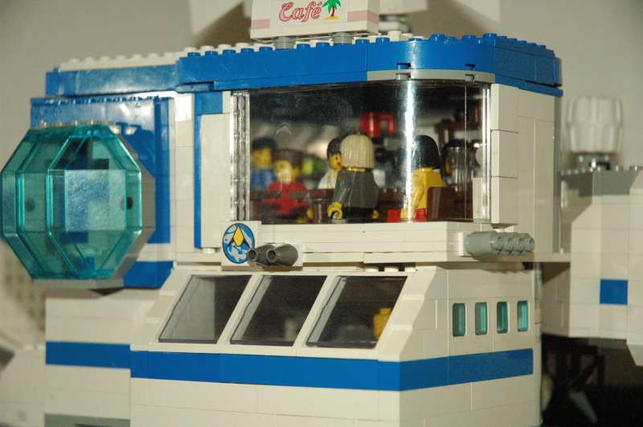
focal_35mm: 105
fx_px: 1873
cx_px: 322
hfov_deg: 19.5
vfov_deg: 13.0
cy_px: 214
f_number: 4.5
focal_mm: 70
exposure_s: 1/500
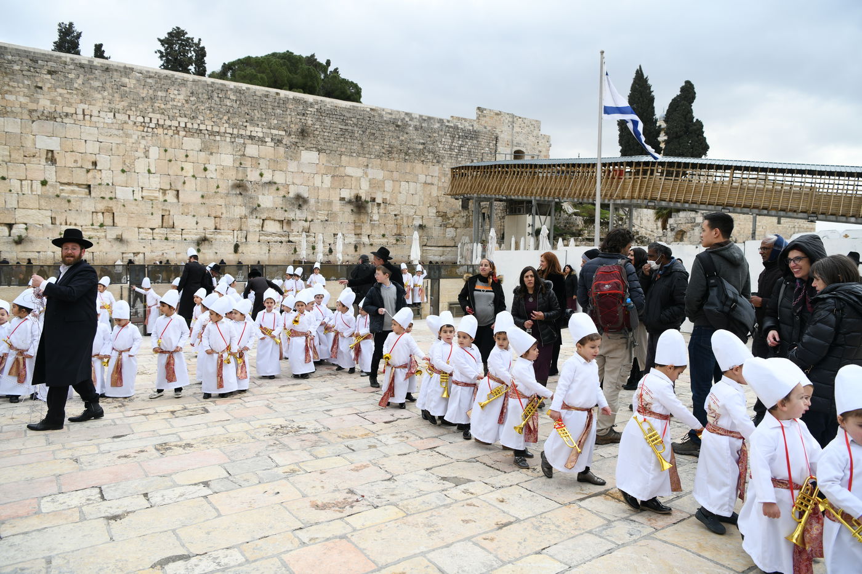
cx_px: 431
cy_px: 287
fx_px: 575
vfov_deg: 53.1
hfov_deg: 73.8
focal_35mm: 24
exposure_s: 1/1250
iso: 200
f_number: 4
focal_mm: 24
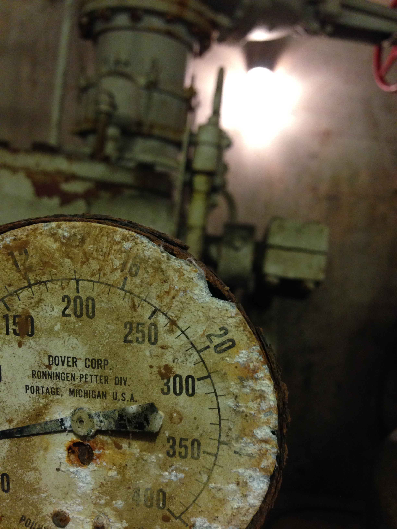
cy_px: 264
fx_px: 505
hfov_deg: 42.9
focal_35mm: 33
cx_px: 198
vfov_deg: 55.4
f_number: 2.4
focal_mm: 4.12
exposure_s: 1/20
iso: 250
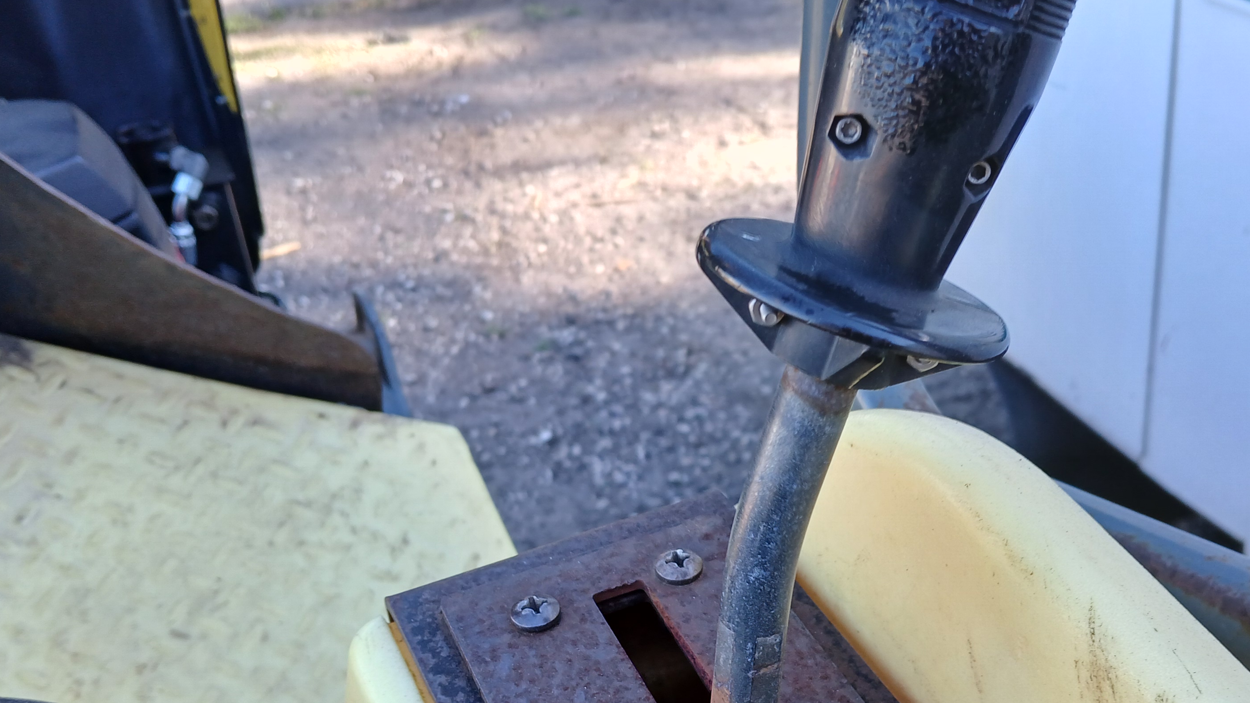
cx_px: 764
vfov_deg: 28.7
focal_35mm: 41
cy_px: 490
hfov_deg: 49.0
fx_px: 1359
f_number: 1.8
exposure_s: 1/60
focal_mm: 3.98
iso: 20
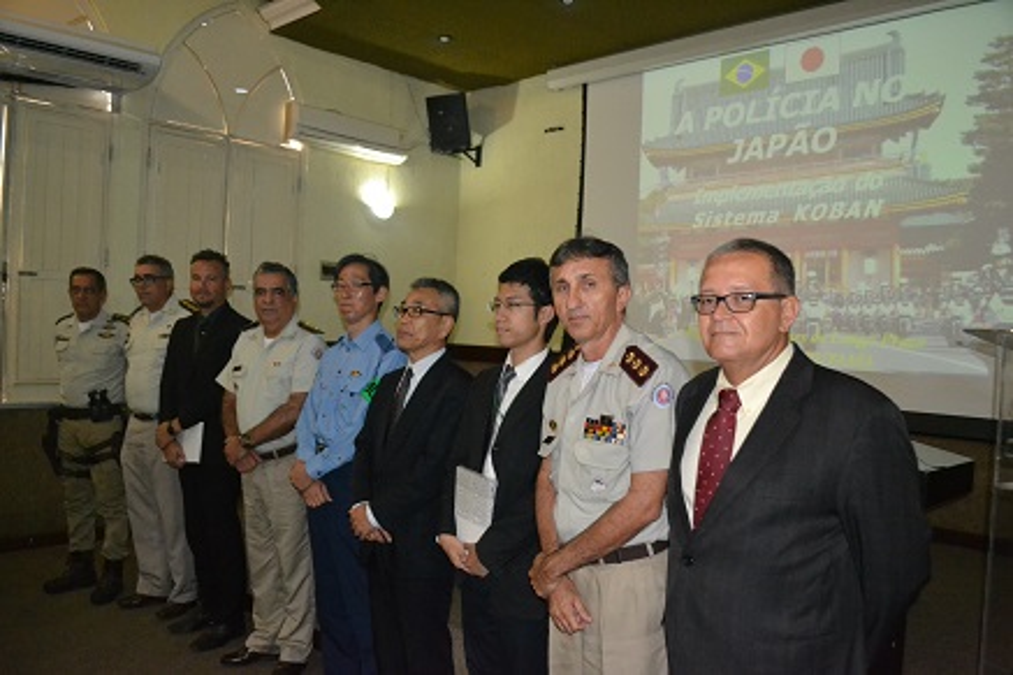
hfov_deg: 67.4
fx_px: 759
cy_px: 338
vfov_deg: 47.9
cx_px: 506
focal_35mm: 27
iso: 3200
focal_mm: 18
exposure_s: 1/60
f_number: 3.5
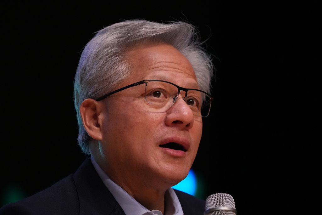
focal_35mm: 300
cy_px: 108
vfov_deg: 4.6
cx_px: 161
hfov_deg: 6.9
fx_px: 2684
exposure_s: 1/500
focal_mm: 200
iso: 5000
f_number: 2.8
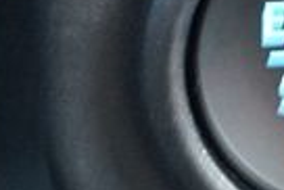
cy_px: 46
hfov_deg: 8.3
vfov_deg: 5.6
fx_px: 1945
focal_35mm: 246
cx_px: 340
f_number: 5.6
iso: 3200
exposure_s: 1/6
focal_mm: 35
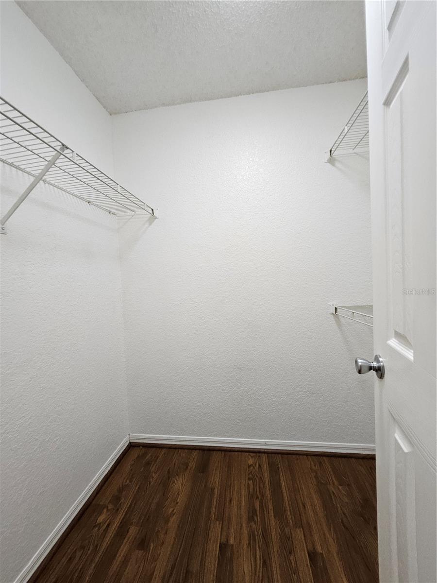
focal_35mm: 13
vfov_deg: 106.2
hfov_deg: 89.9
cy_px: 292
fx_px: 219
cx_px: 218
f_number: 2.2
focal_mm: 1.74
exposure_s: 1/60
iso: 125
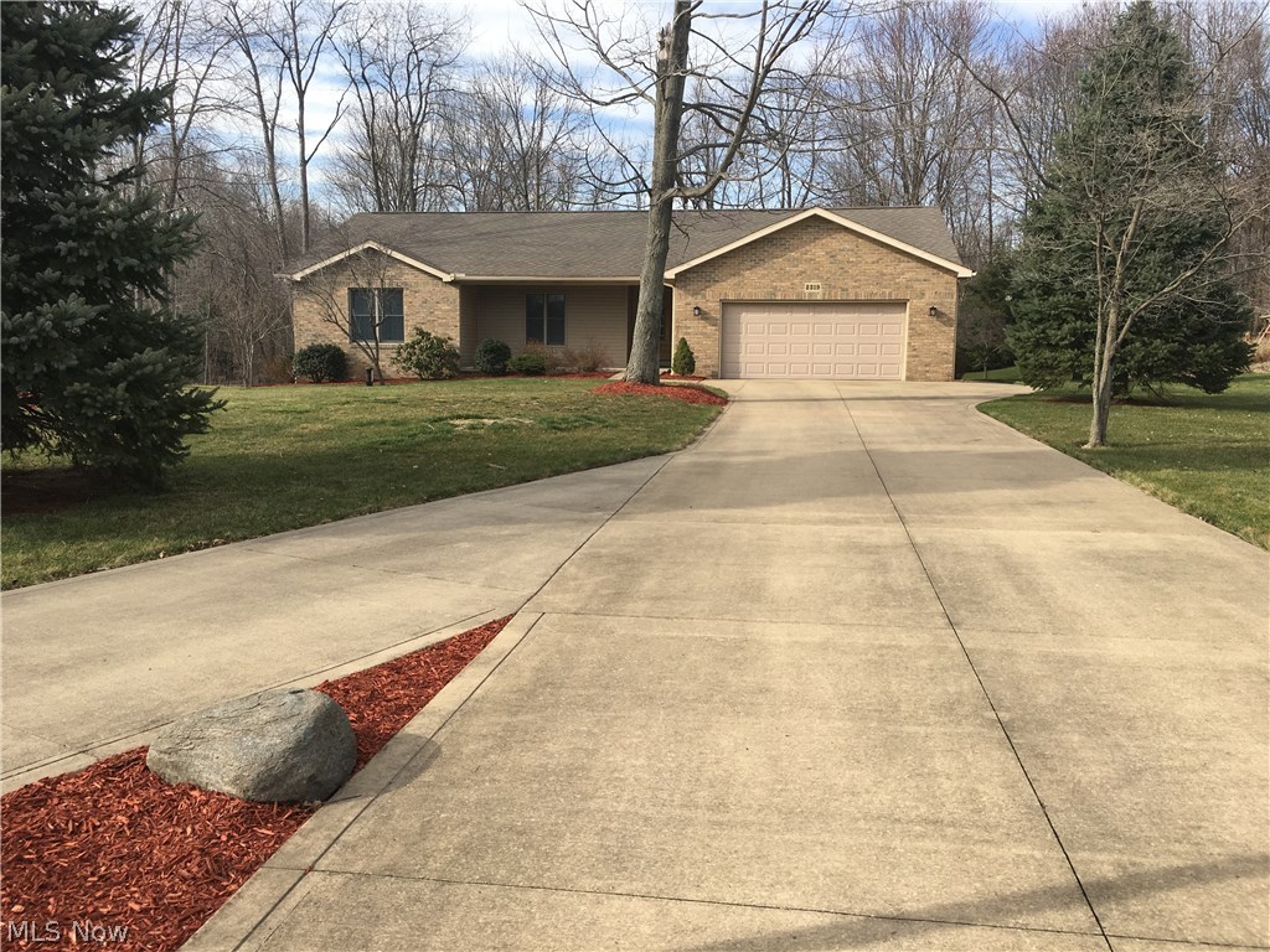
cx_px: 635
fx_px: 1064
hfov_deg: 61.7
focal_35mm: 29
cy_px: 476
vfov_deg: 48.2
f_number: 2.2
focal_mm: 4.15
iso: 25
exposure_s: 1/754
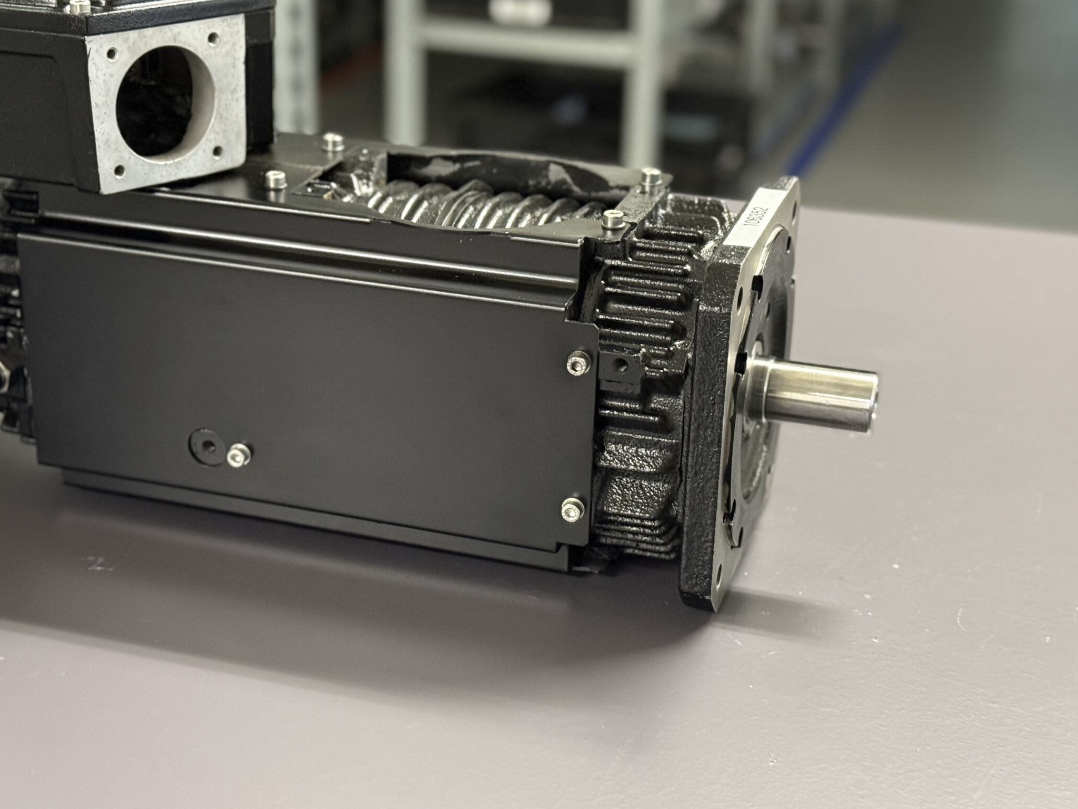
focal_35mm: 60
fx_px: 1869
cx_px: 445
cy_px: 384
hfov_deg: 32.1
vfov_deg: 24.4
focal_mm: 6.76
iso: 500
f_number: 1.78
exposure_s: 1/25
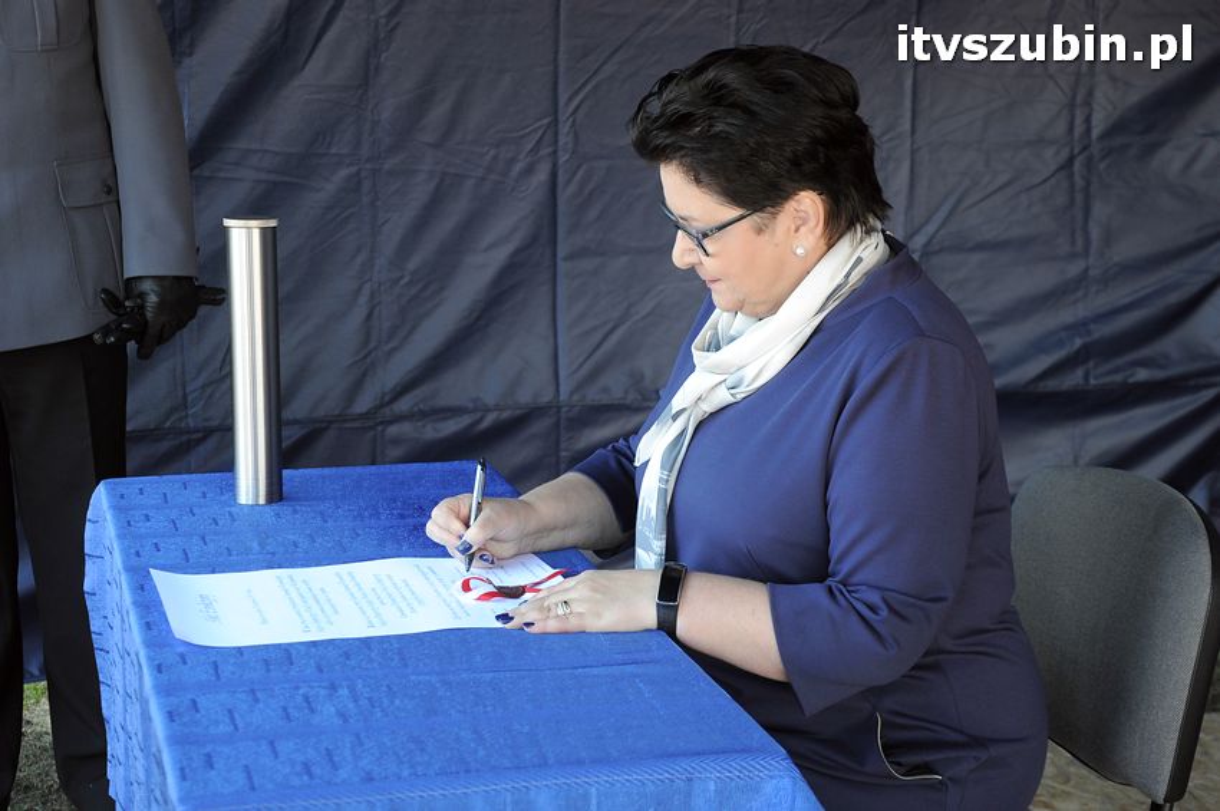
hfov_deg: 28.1
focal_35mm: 72
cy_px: 406
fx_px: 2438
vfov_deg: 18.9
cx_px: 610
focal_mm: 48
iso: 400
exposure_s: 1/80
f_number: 4.8
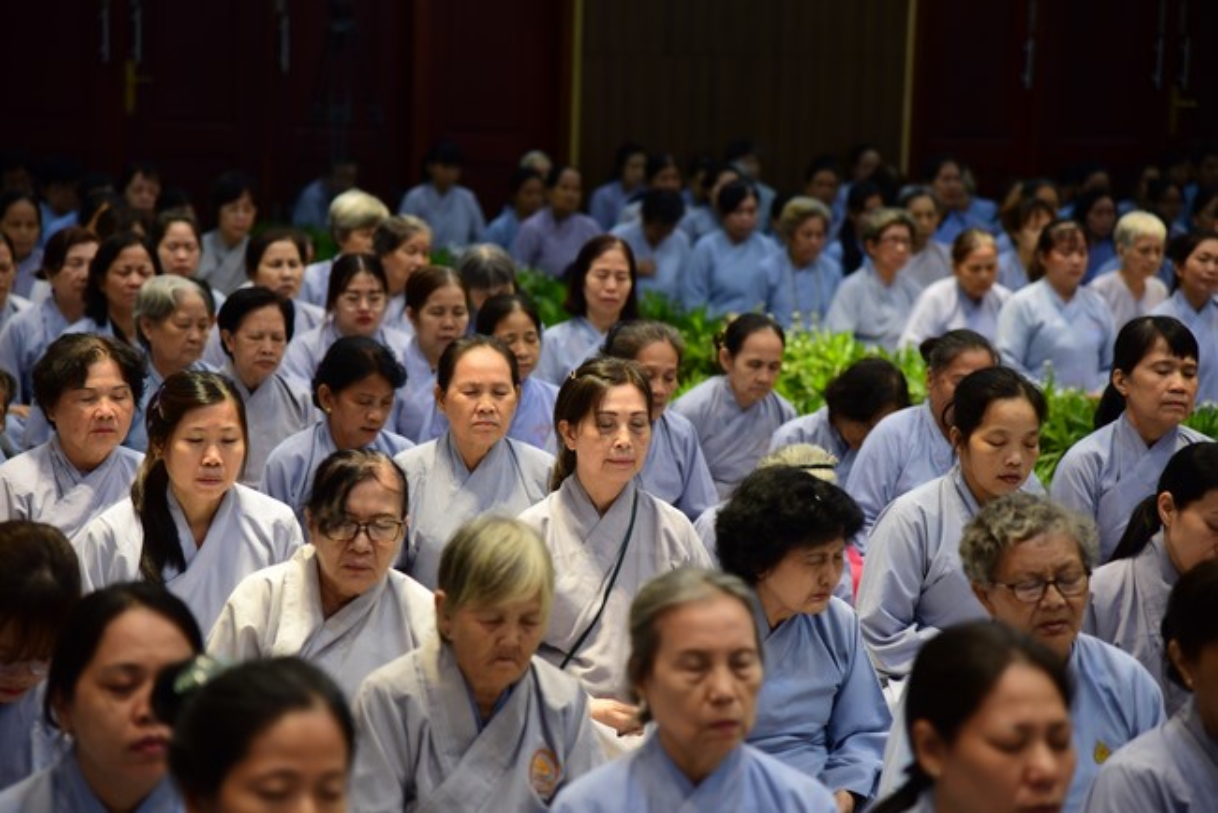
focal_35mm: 120
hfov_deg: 17.1
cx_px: 609
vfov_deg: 11.4
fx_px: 4062
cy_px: 406
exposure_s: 1/60
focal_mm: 120
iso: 1000
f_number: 4
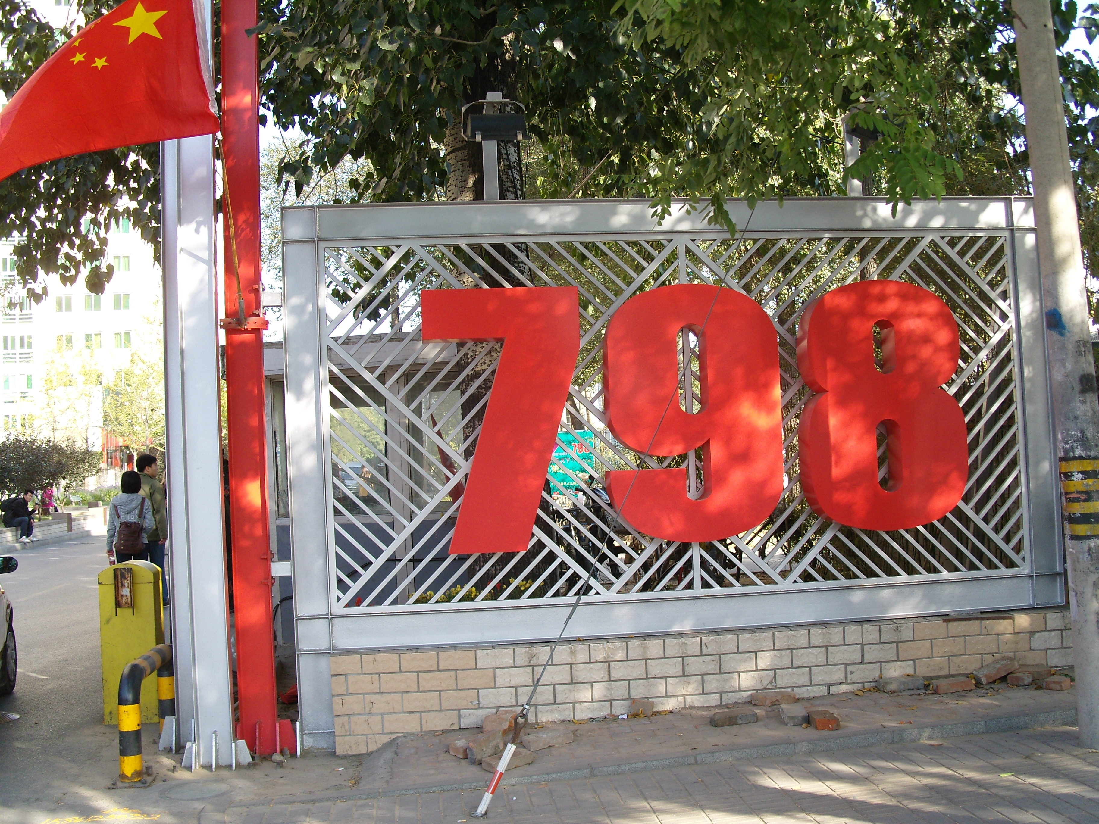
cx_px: 550
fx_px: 1206
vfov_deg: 37.7
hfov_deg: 49.0
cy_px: 412
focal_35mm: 38
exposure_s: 1/200
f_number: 2.8
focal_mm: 7.8
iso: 80
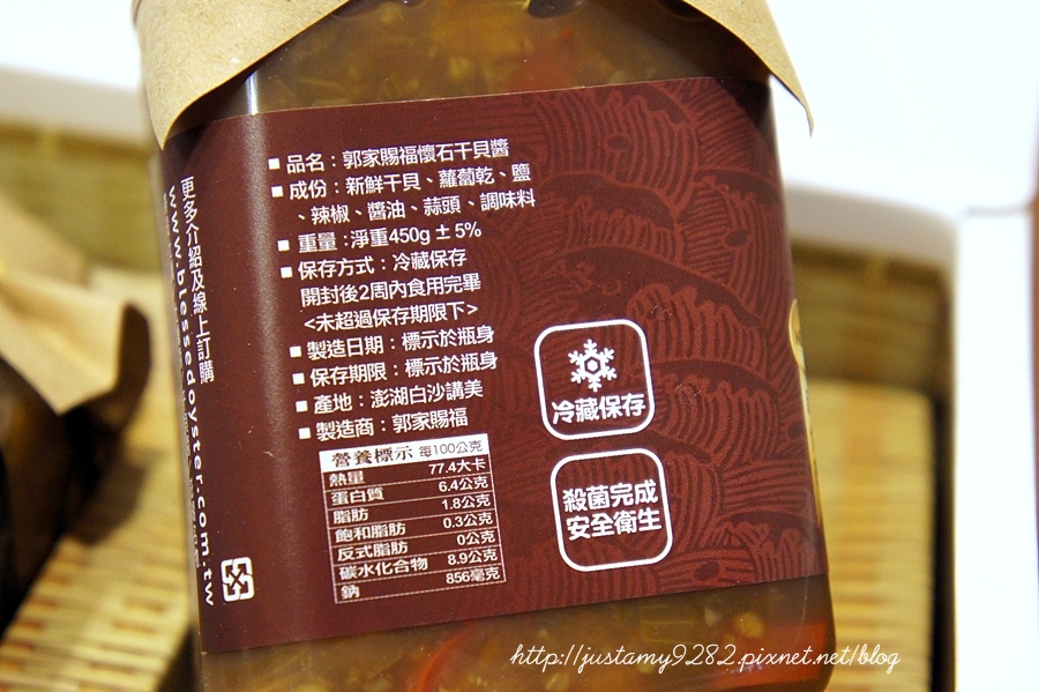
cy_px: 346
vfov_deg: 19.7
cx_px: 520
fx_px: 1990
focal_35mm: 69
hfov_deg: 29.3
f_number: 5
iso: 1600
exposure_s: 1/30
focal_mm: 46
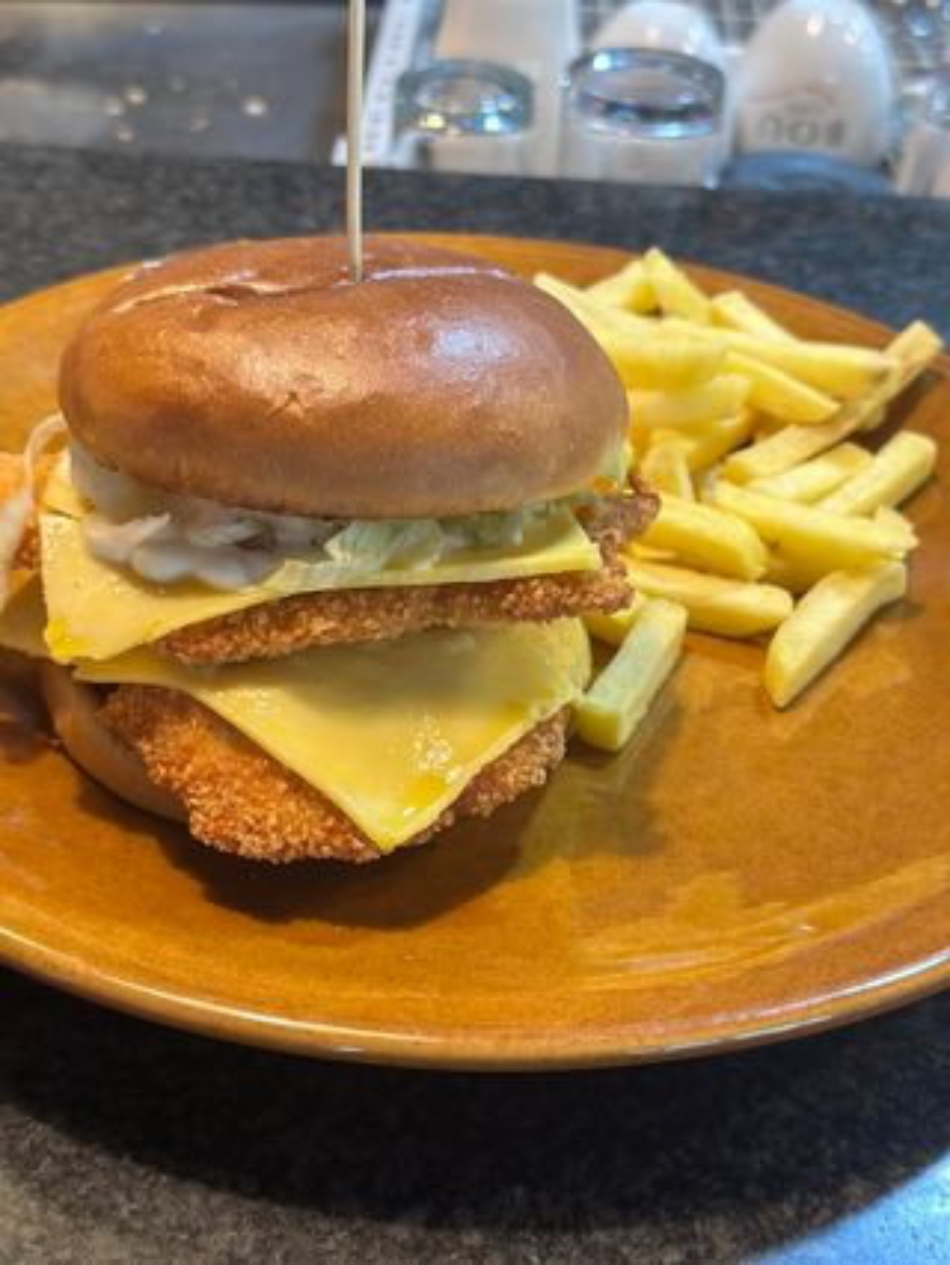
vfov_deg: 39.6
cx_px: 475
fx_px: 1755
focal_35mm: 48
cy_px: 632
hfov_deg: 30.3
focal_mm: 6.86
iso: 200
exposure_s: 1/50
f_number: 1.78
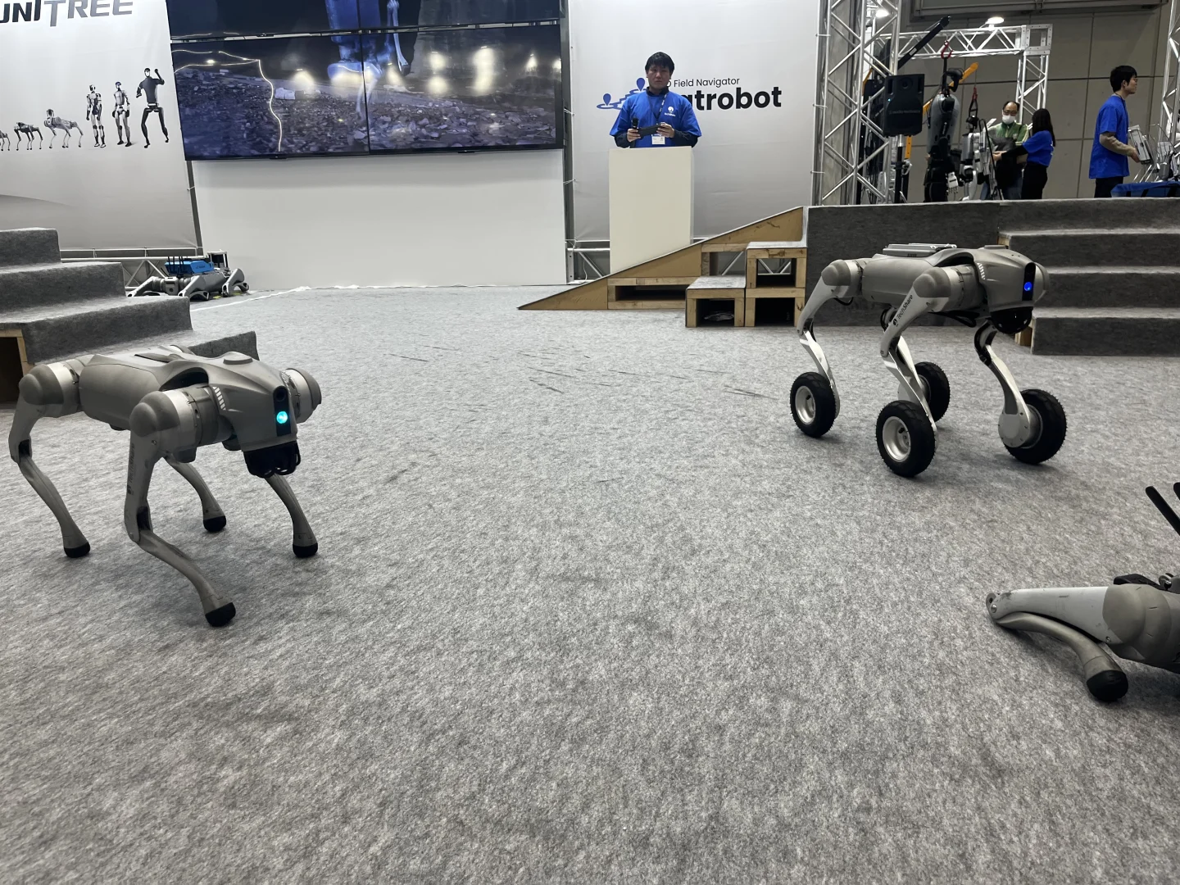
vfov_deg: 53.1
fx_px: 886
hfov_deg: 67.3
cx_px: 590
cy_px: 442
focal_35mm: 26
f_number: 1.6
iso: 64
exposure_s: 1/100
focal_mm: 5.1
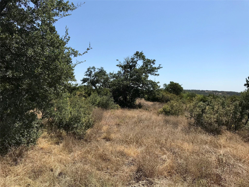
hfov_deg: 63.4
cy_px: 94
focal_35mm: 28
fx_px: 201
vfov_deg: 49.7
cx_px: 124
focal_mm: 3.99
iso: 20
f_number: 1.8
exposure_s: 1/3546
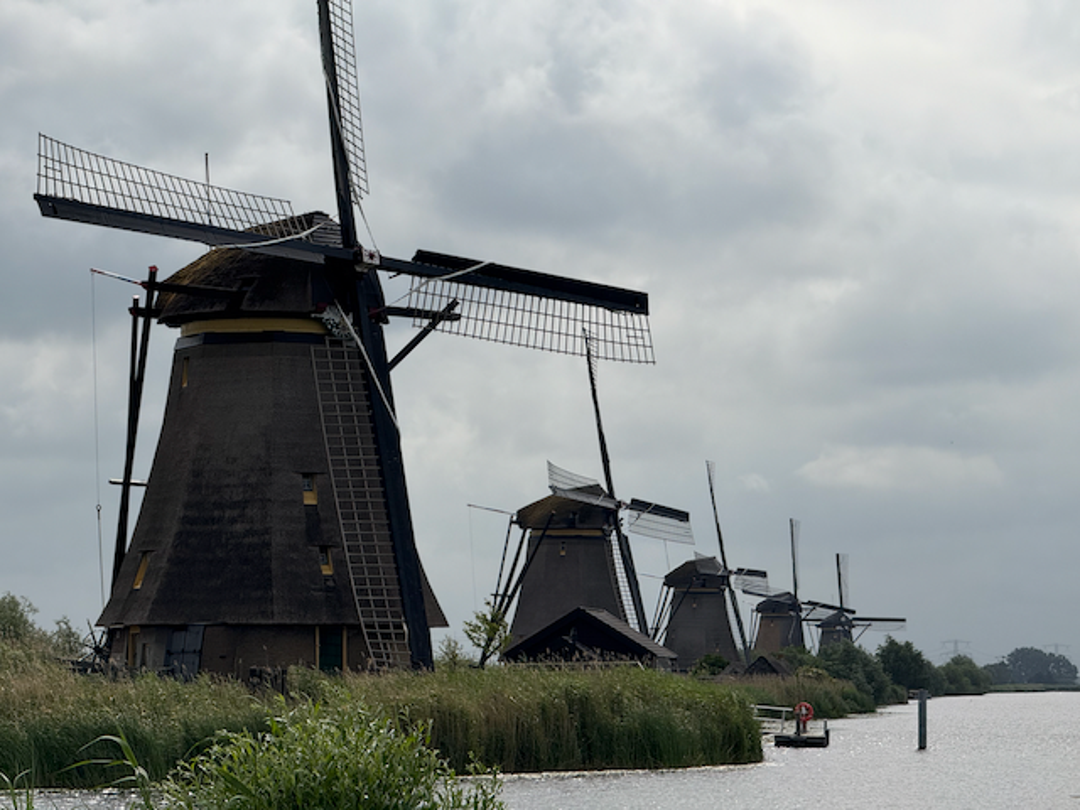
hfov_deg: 16.4
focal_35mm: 120
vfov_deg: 12.3
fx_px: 3744
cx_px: 540
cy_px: 405
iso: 64
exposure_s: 1/3344
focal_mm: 15.66
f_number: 2.8
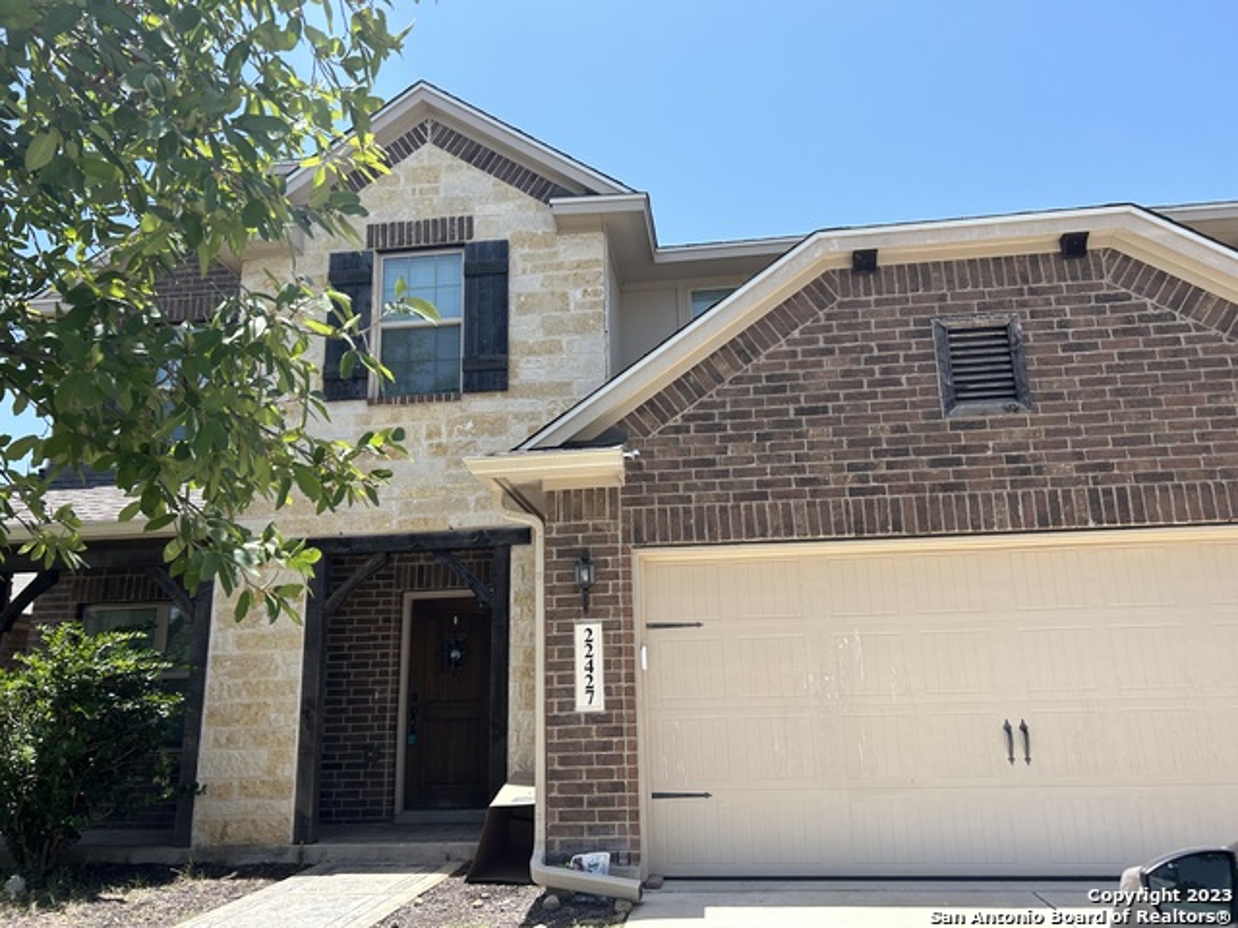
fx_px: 930
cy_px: 464
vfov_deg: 53.1
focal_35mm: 26
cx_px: 619
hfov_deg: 67.3
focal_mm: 5.7
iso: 50
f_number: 1.5
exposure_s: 1/2123
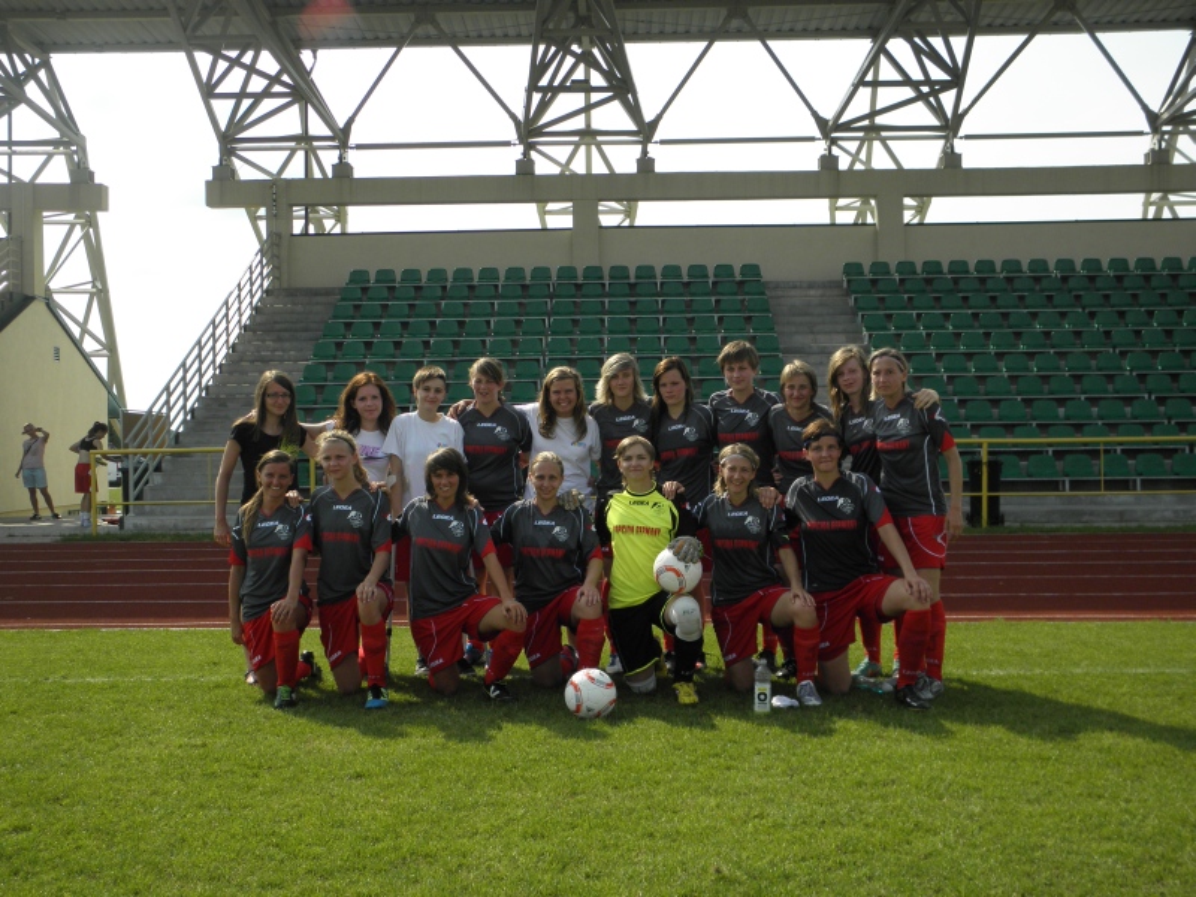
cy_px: 448
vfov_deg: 36.8
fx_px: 1347
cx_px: 598
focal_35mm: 39
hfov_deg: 47.9
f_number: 3.8
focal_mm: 7.1
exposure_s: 1/640
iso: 100
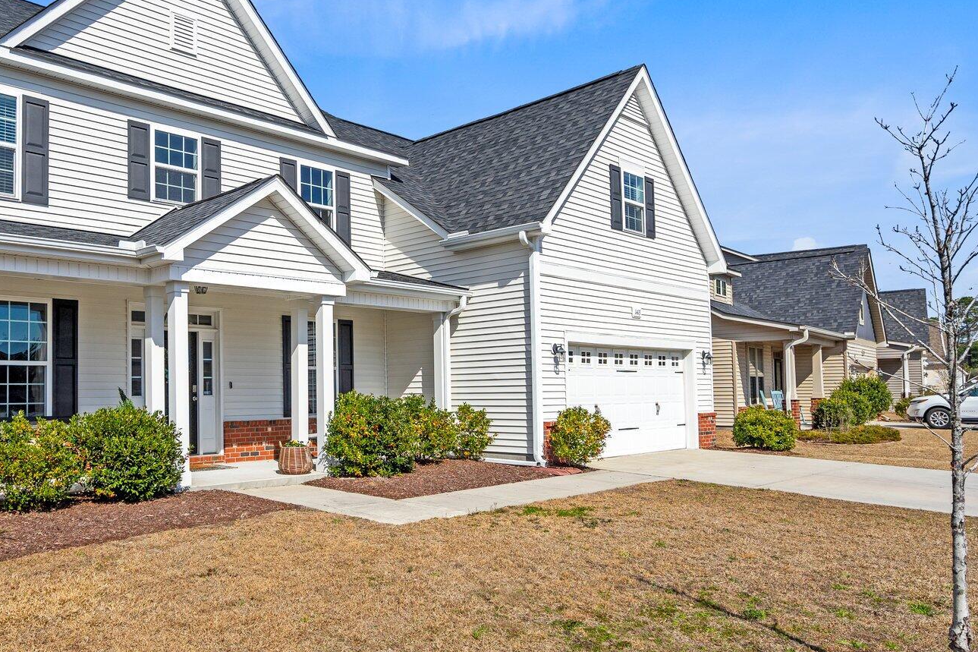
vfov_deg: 47.8
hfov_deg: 65.8
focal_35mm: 27
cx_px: 337
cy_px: 284
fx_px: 733
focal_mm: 17
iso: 100
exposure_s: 1/2500
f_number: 4
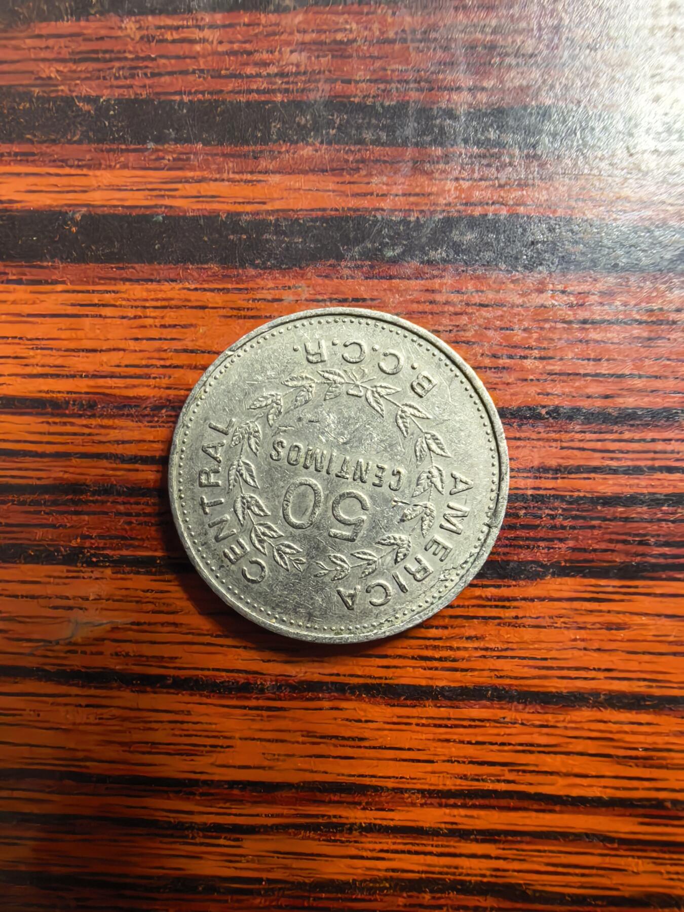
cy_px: 456
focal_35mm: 24
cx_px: 342
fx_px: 632
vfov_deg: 71.6
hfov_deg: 56.8
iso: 1000
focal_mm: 1.95
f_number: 2.2
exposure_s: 1/100
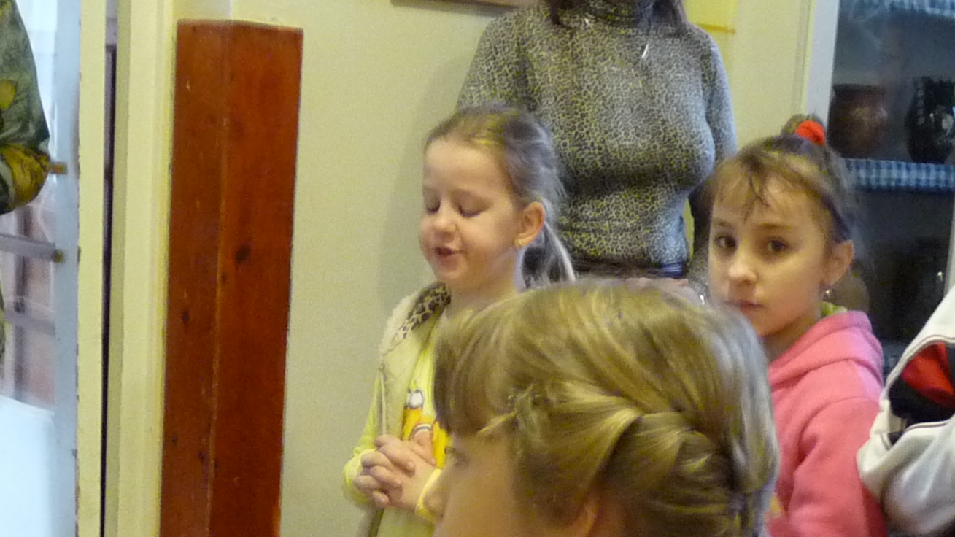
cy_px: 696
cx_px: 468
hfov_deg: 25.9
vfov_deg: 14.2
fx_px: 2076
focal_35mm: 82
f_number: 2.8
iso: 400
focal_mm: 4.8
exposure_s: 1/8
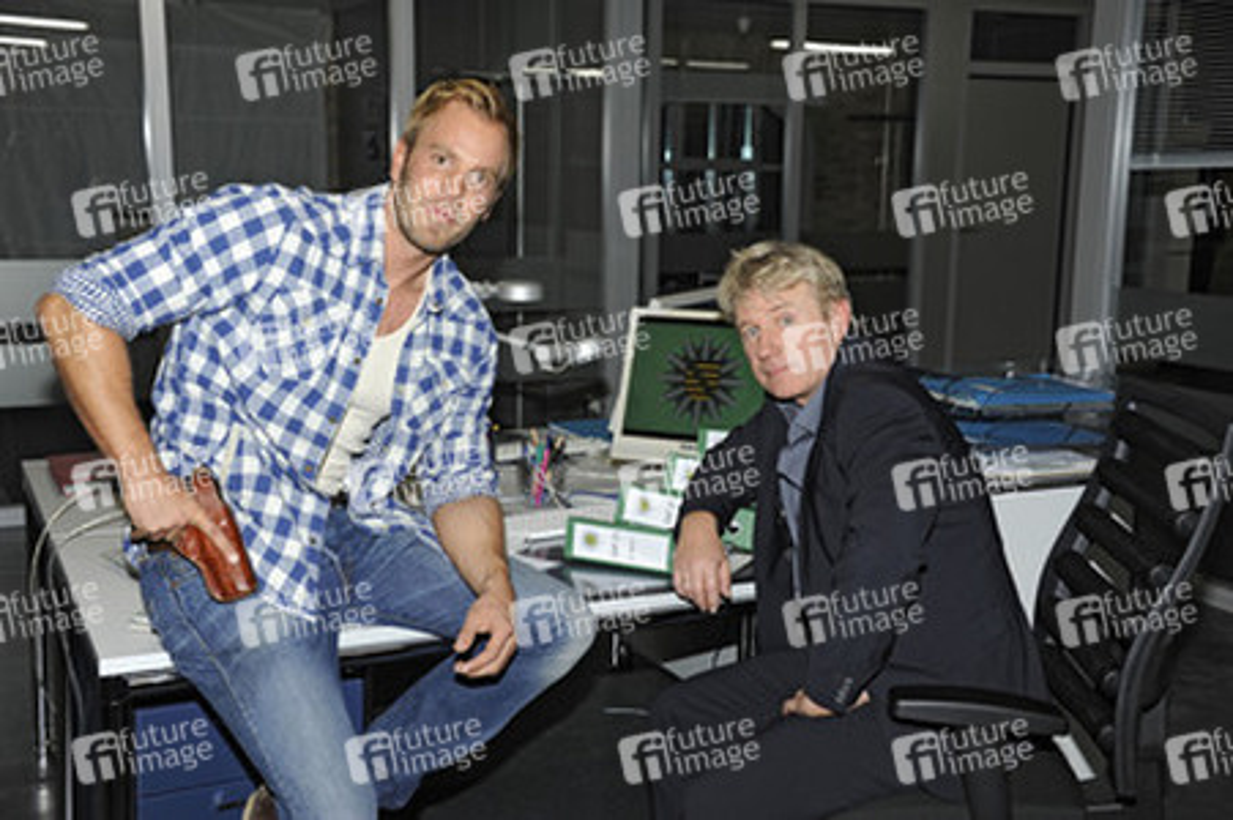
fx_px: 1540
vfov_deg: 29.8
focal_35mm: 45
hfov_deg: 43.6
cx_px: 616
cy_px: 410
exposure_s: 1/125
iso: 800
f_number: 5.6
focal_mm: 45
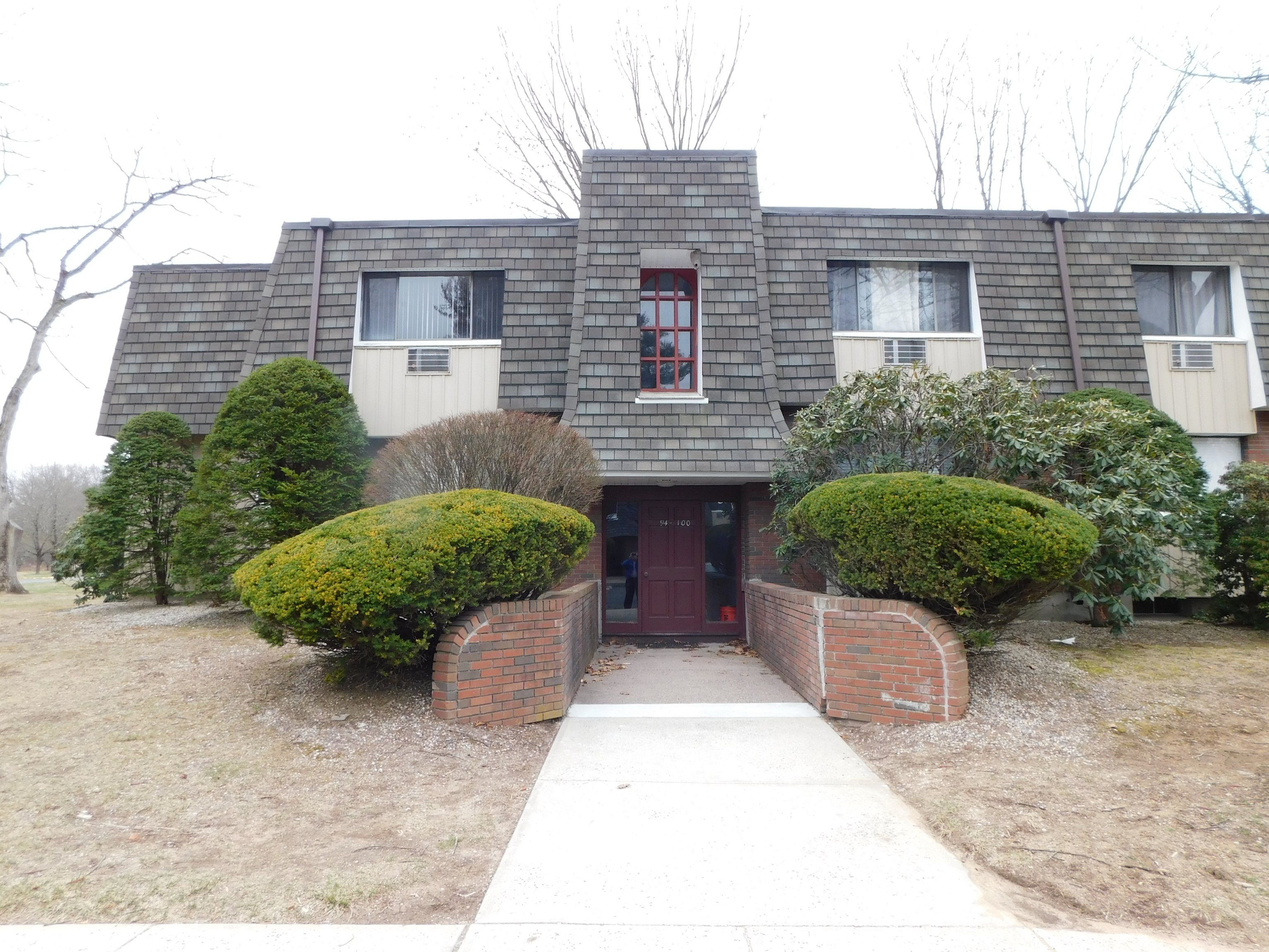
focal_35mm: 23
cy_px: 476
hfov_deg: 73.9
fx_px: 843
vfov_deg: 58.9
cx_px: 634
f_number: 3
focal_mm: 4
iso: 125
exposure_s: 1/200
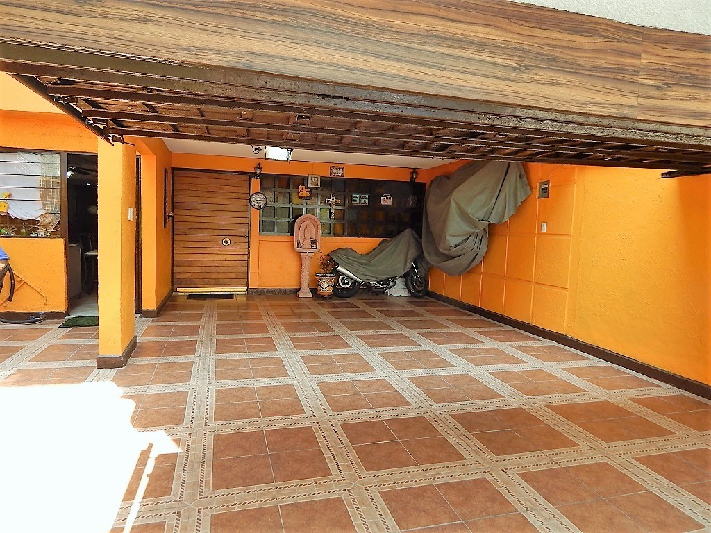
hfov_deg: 73.9
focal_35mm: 23
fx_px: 472
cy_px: 266
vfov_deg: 58.9
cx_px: 356
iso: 125
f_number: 3
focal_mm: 4
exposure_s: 1/160
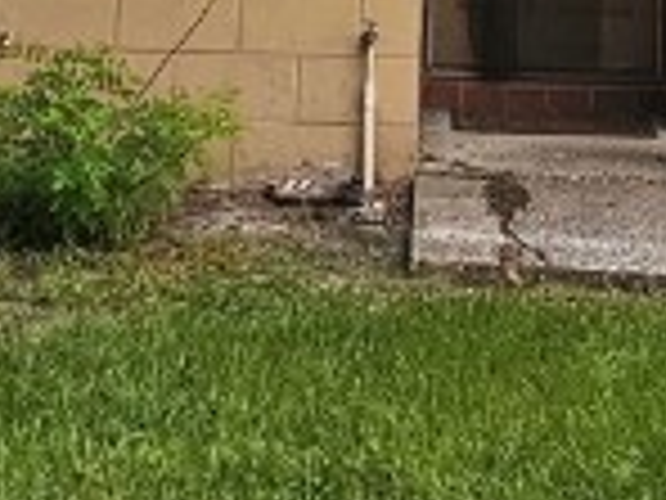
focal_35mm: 90
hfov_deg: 21.7
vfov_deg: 12.1
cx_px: 414
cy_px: -797
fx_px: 1732
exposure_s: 1/359
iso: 125
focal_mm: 2.2
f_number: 2.2
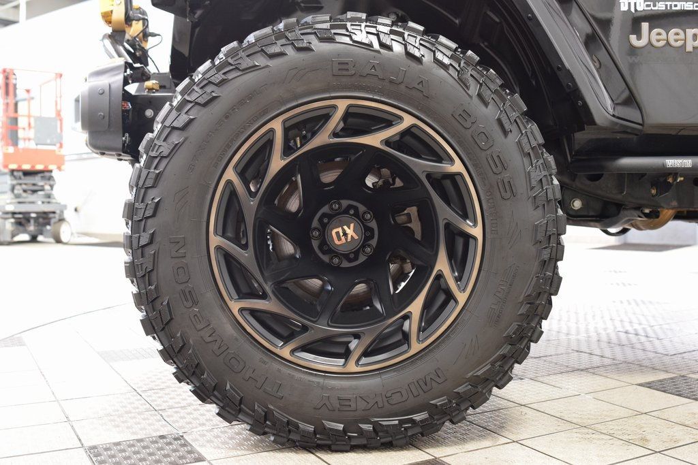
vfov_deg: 34.2
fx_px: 756
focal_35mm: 39
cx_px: 349
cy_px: 232
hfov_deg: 49.5
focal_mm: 26
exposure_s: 1/30
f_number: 4
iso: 1600
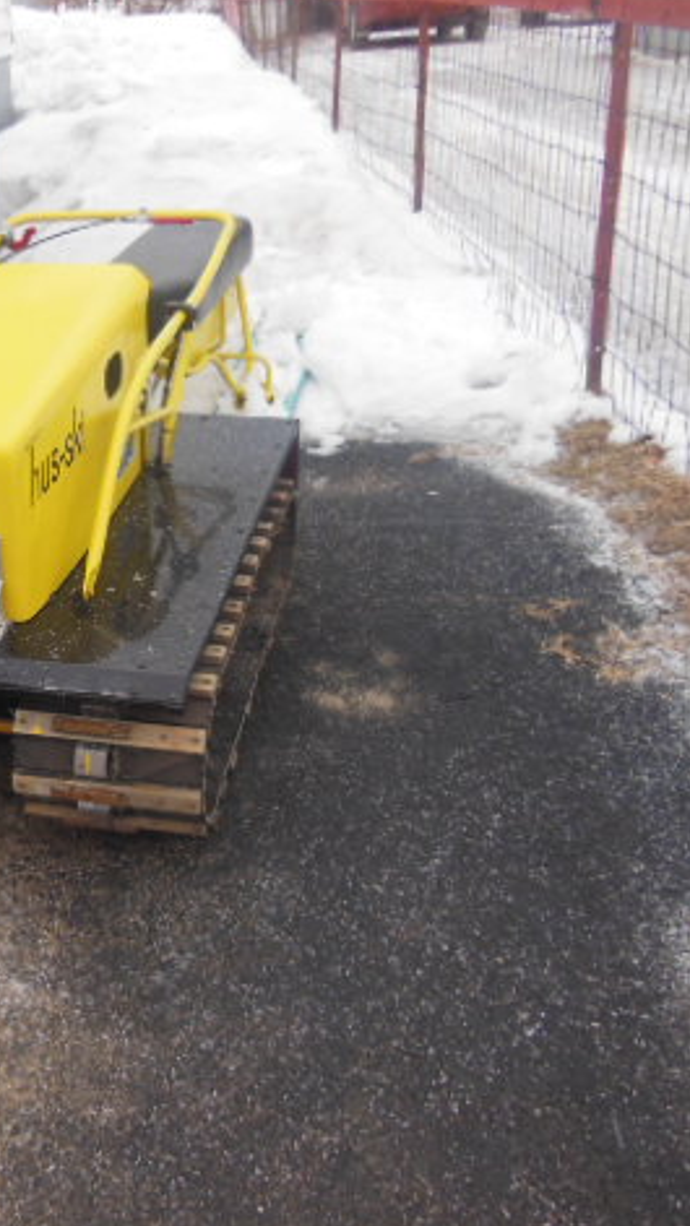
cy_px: 609
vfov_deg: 54.0
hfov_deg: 30.4
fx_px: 1203
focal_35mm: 37
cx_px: 49
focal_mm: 4.5
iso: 125
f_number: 3.5
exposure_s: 1/60
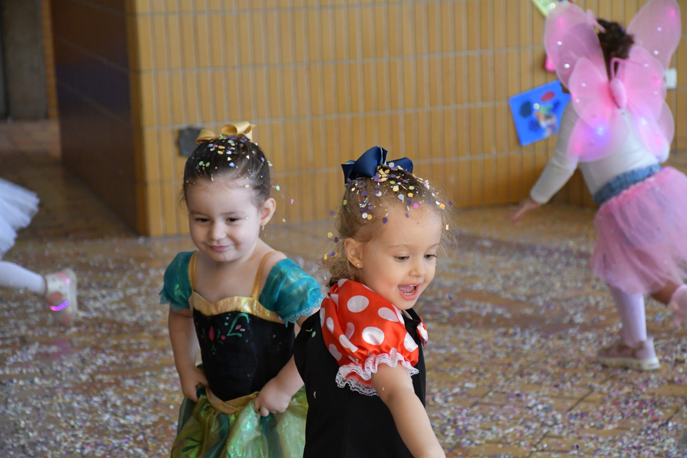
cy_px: 229
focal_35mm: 112
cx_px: 344
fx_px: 2137
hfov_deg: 18.3
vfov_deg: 12.2
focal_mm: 75
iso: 3200
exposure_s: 1/250
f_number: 5
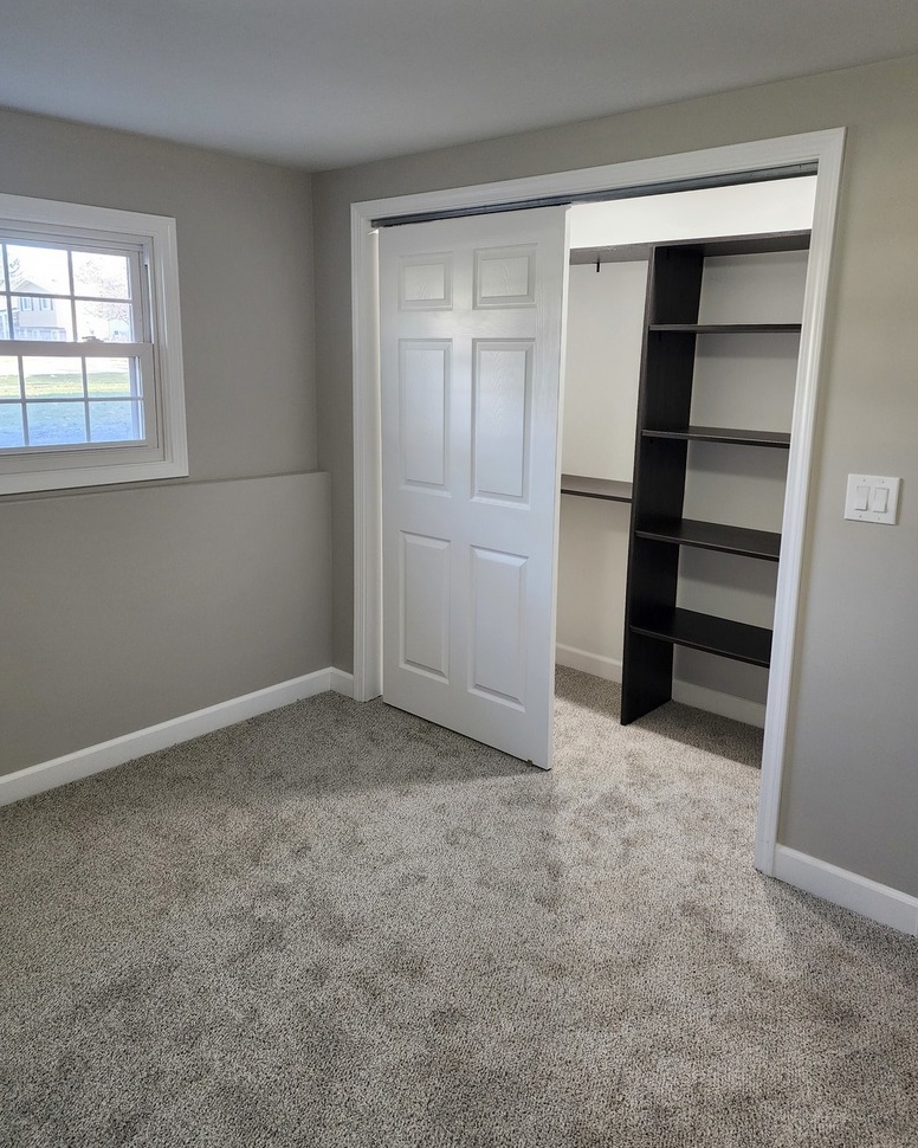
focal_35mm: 25
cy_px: 527
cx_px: 467
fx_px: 849
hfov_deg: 56.8
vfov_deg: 68.0
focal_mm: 6.4
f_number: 1.8
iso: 320
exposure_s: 1/120
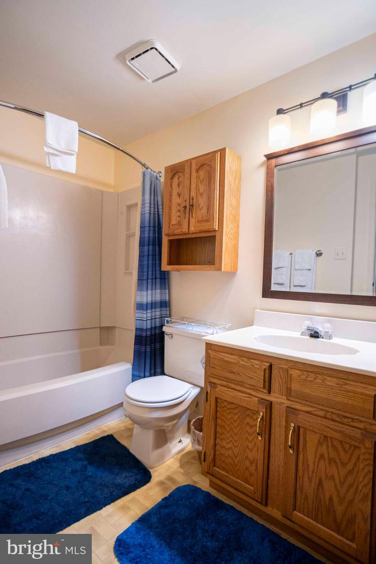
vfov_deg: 93.3
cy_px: 282
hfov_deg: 70.4
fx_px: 266
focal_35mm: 17
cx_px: 188
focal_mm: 11.5
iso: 1000
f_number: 2.8
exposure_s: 1/500
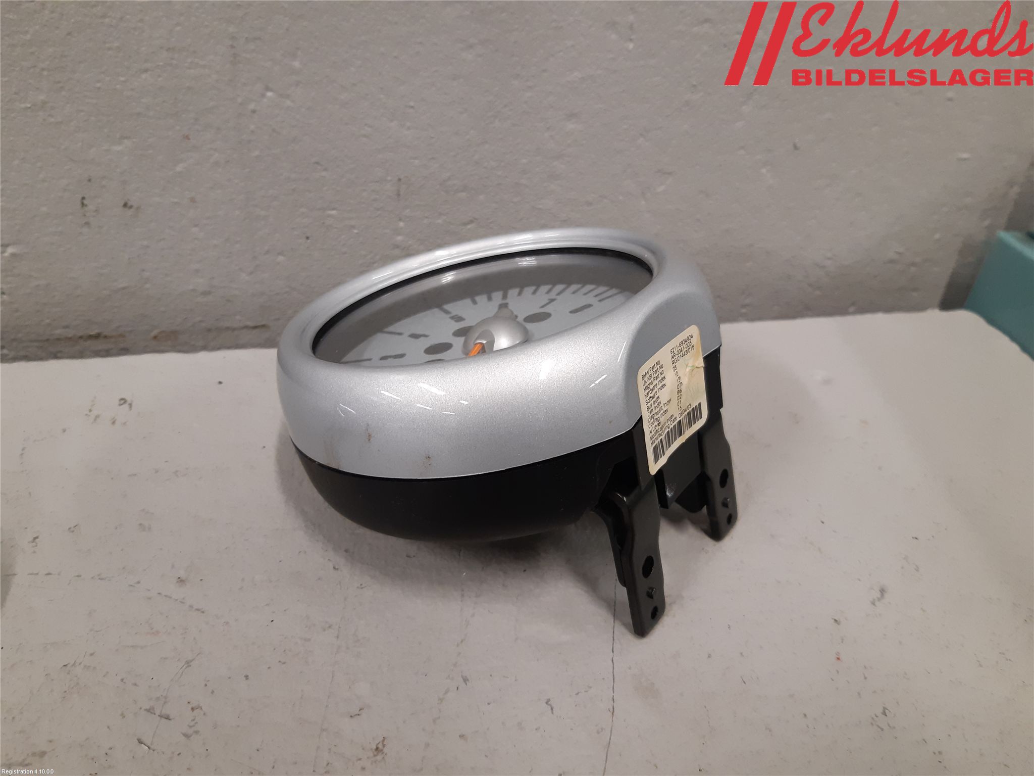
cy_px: 388
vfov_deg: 53.1
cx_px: 517
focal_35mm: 26
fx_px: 777
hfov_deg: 67.3
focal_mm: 3.93
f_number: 1.7
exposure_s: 1/50
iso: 160
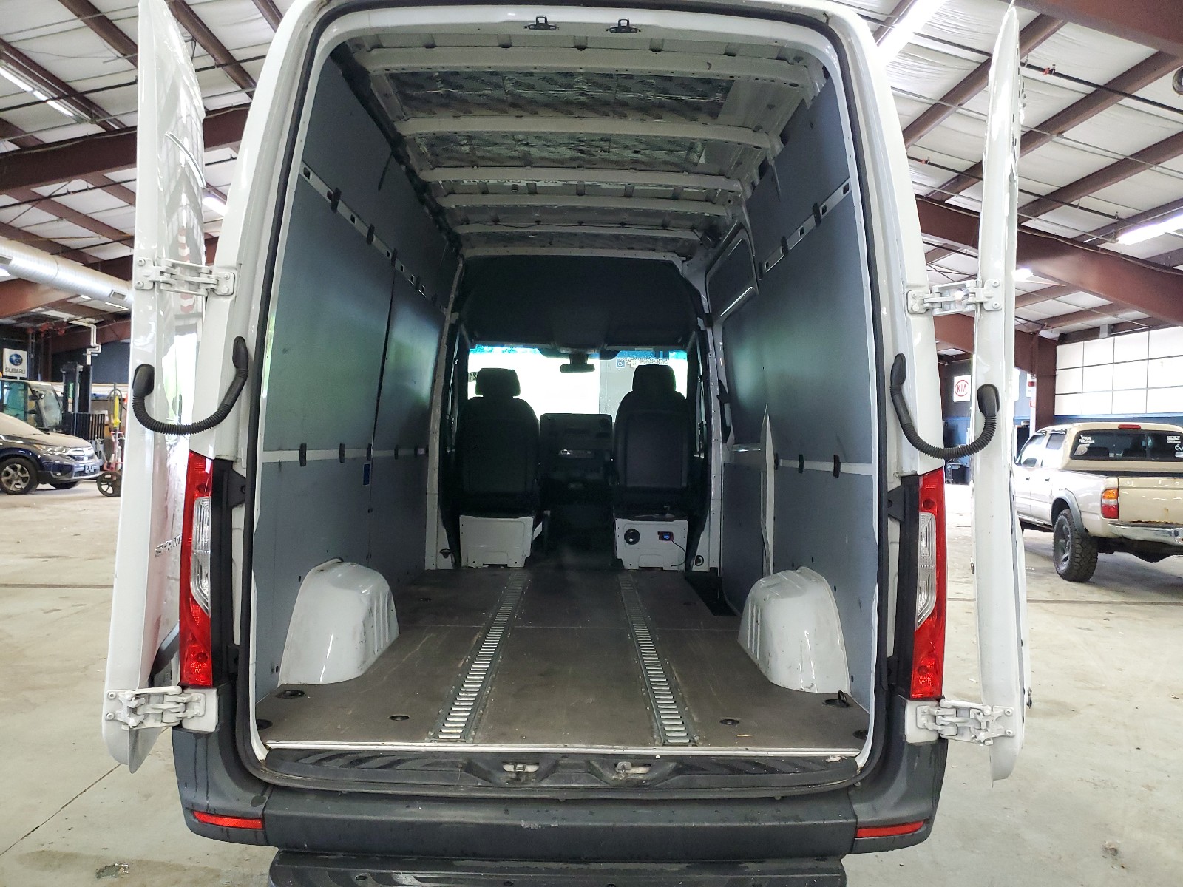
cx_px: 592
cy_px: 444
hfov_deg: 67.3
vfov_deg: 53.1
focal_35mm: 26
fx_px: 889
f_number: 1.5
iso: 300
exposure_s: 1/60.2
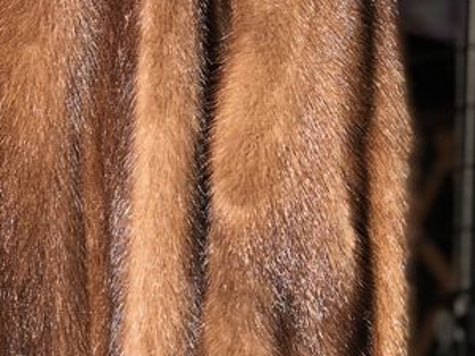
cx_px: -103
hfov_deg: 10.2
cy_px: 73
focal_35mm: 190
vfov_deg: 7.8
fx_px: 2607
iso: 20
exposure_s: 1/165
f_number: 2.8
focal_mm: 6.6
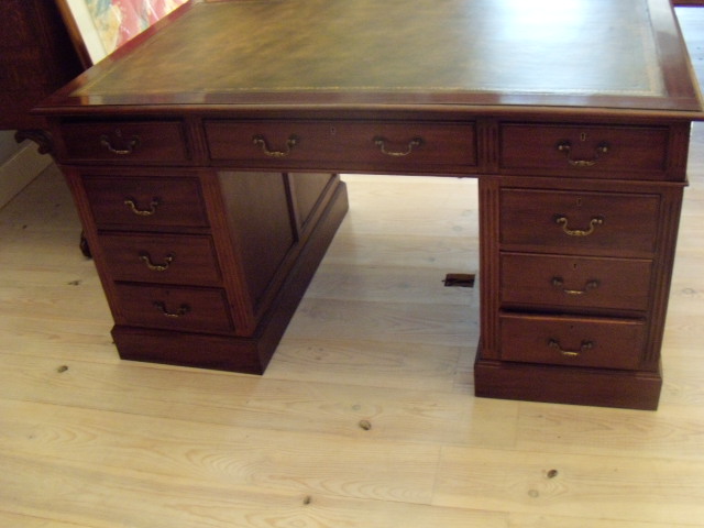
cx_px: 352
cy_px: 264
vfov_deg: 39.7
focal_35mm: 36
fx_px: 732
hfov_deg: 51.4
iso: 500
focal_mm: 6.4
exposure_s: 1/8
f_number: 3.6
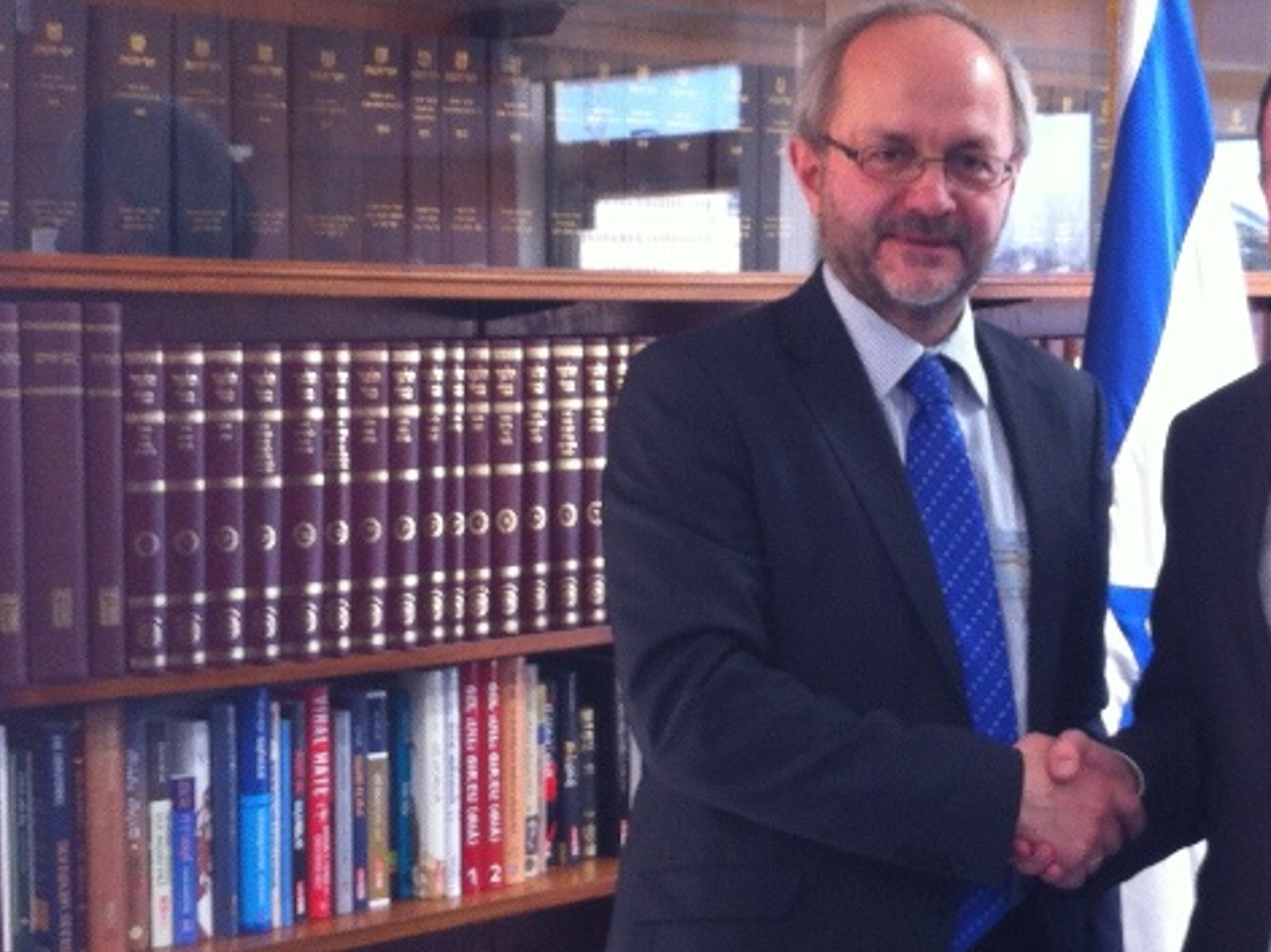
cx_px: 1040
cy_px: 494
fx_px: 2313
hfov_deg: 29.9
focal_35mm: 63
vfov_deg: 23.3
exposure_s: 1/15
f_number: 2.8
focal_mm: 3.85
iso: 100
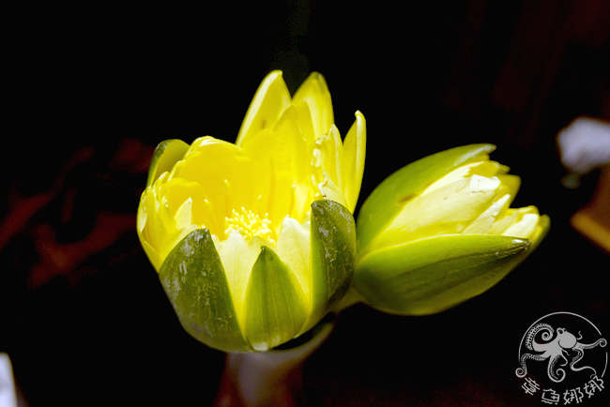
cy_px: 204
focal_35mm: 34
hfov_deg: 55.8
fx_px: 576
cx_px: 305
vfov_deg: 38.9
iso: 200
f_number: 2.8
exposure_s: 1/125
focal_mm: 15.4
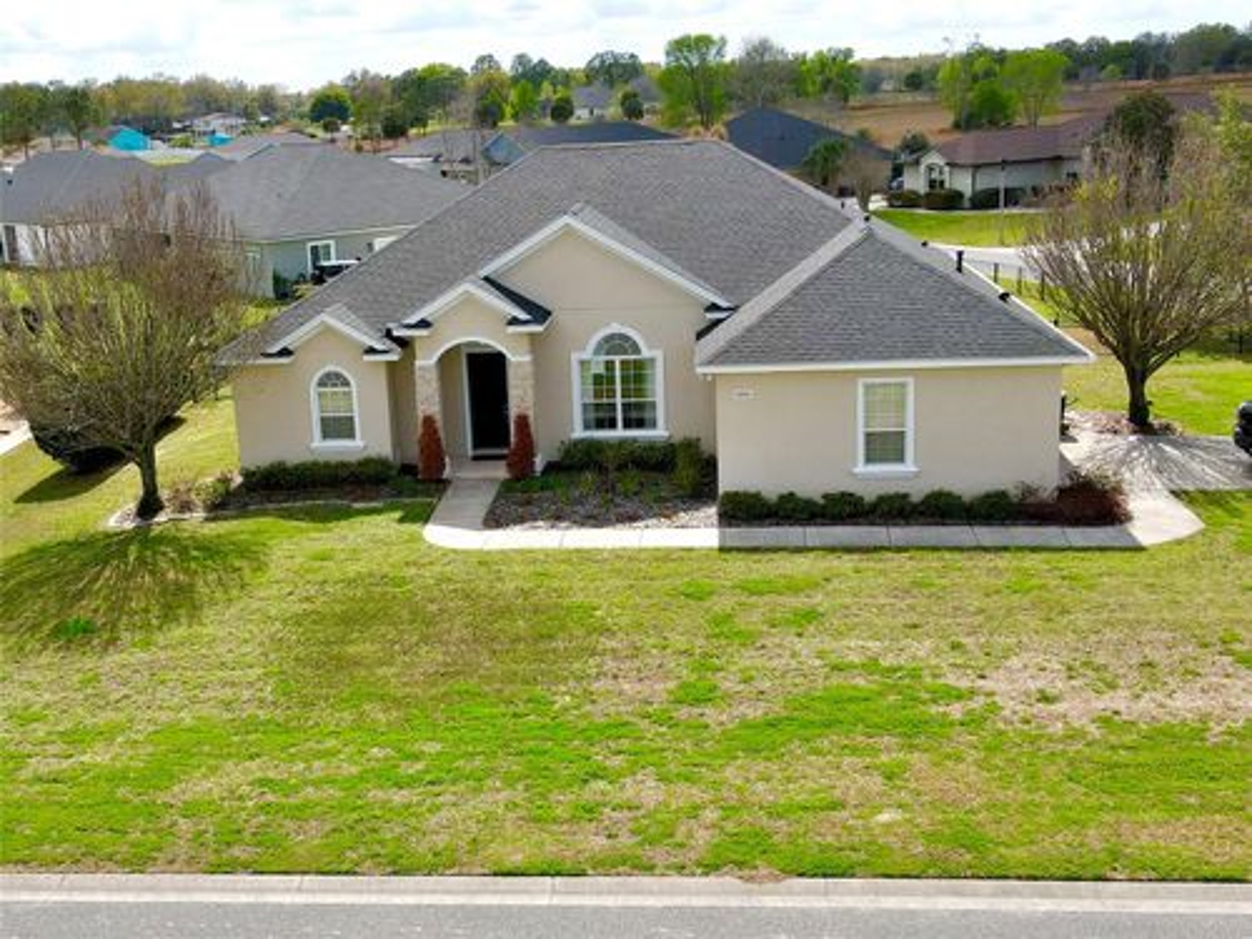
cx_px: 626
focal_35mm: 24
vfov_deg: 56.8
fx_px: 868
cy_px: 470
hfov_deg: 71.6
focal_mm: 4.5
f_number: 2.8
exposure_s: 1/640
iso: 100
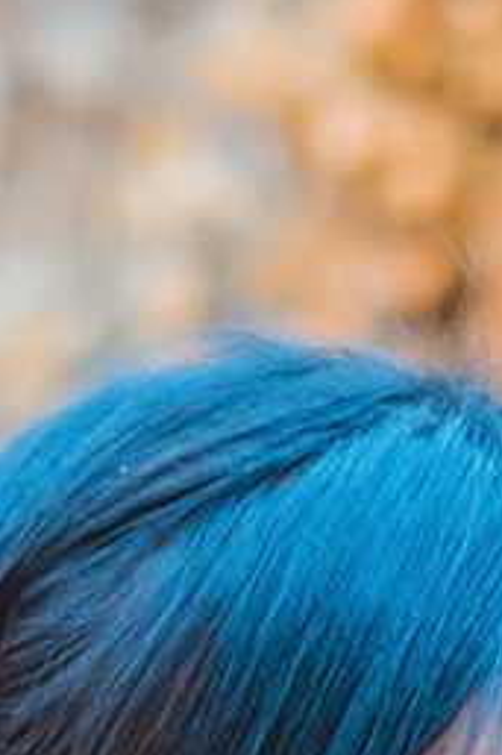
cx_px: 490
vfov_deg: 5.5
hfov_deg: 3.9
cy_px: 2390
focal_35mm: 350
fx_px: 7330
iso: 200
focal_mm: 50
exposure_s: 1/100
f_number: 1.4
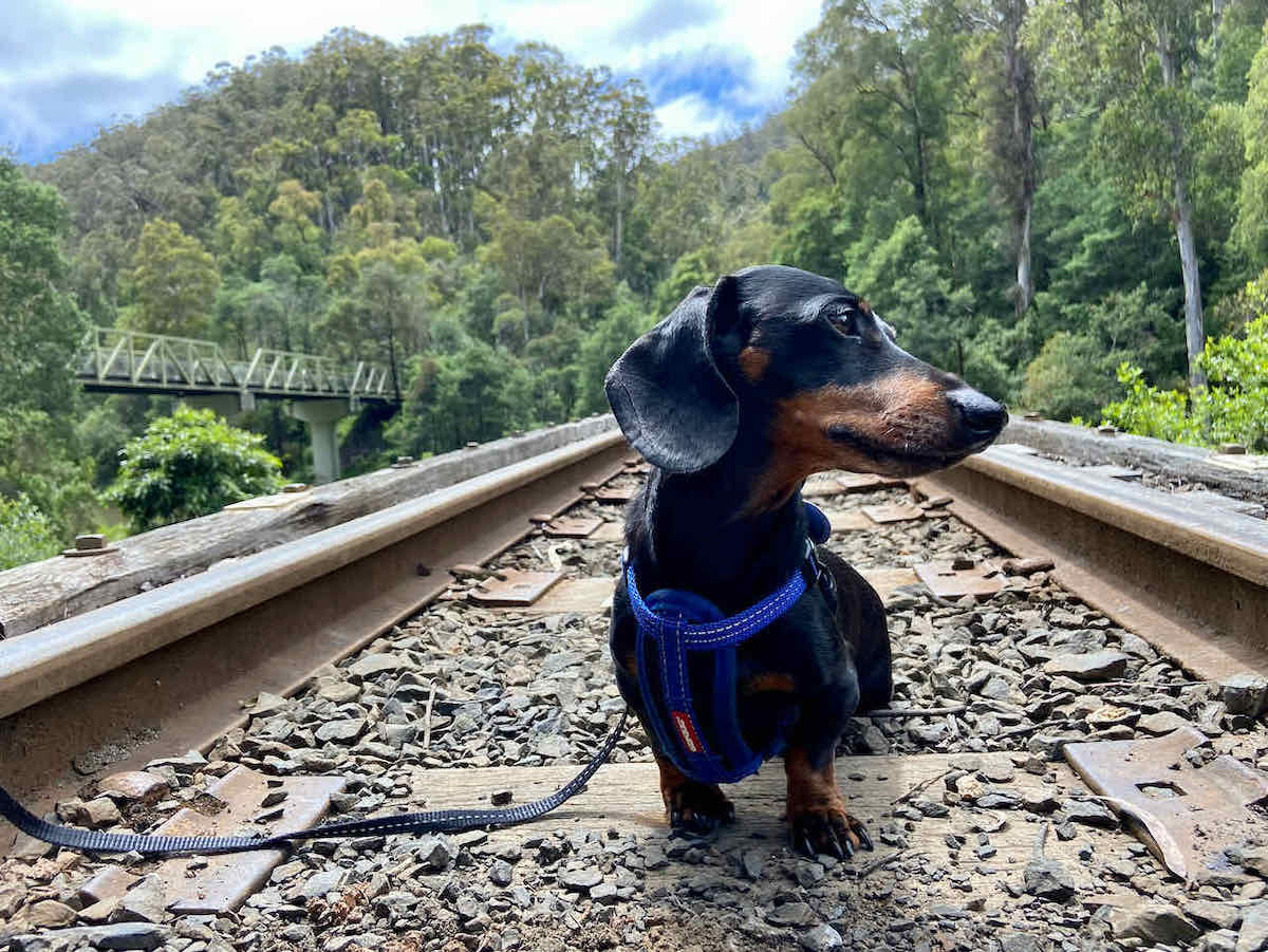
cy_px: 476
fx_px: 953
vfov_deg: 53.1
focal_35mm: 26
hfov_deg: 67.3
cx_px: 634
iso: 32
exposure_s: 1/782
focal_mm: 4.25
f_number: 1.8
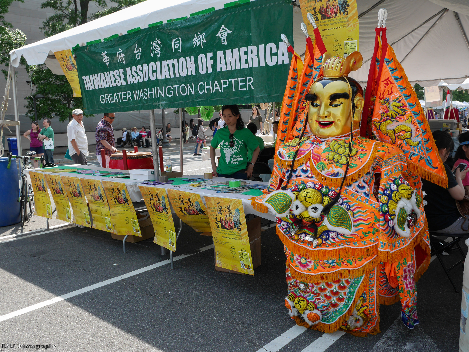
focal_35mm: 34
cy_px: 176
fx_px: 461
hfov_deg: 53.9
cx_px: 234
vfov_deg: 41.8
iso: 200
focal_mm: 17
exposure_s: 1/320
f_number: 5.6
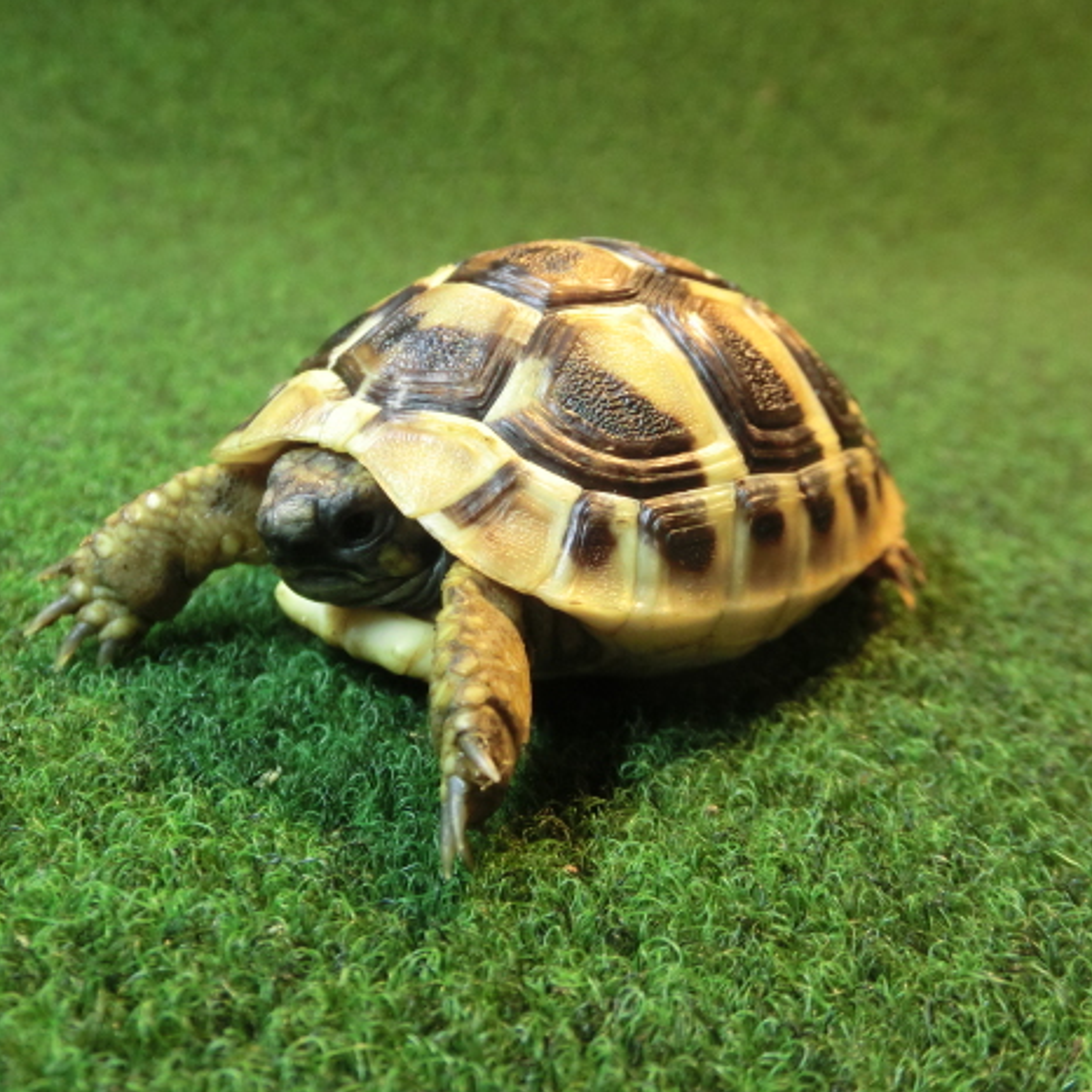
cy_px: 541
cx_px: 595
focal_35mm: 34
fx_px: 1213
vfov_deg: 48.5
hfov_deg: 48.4
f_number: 3
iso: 800
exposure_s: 1/40
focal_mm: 5
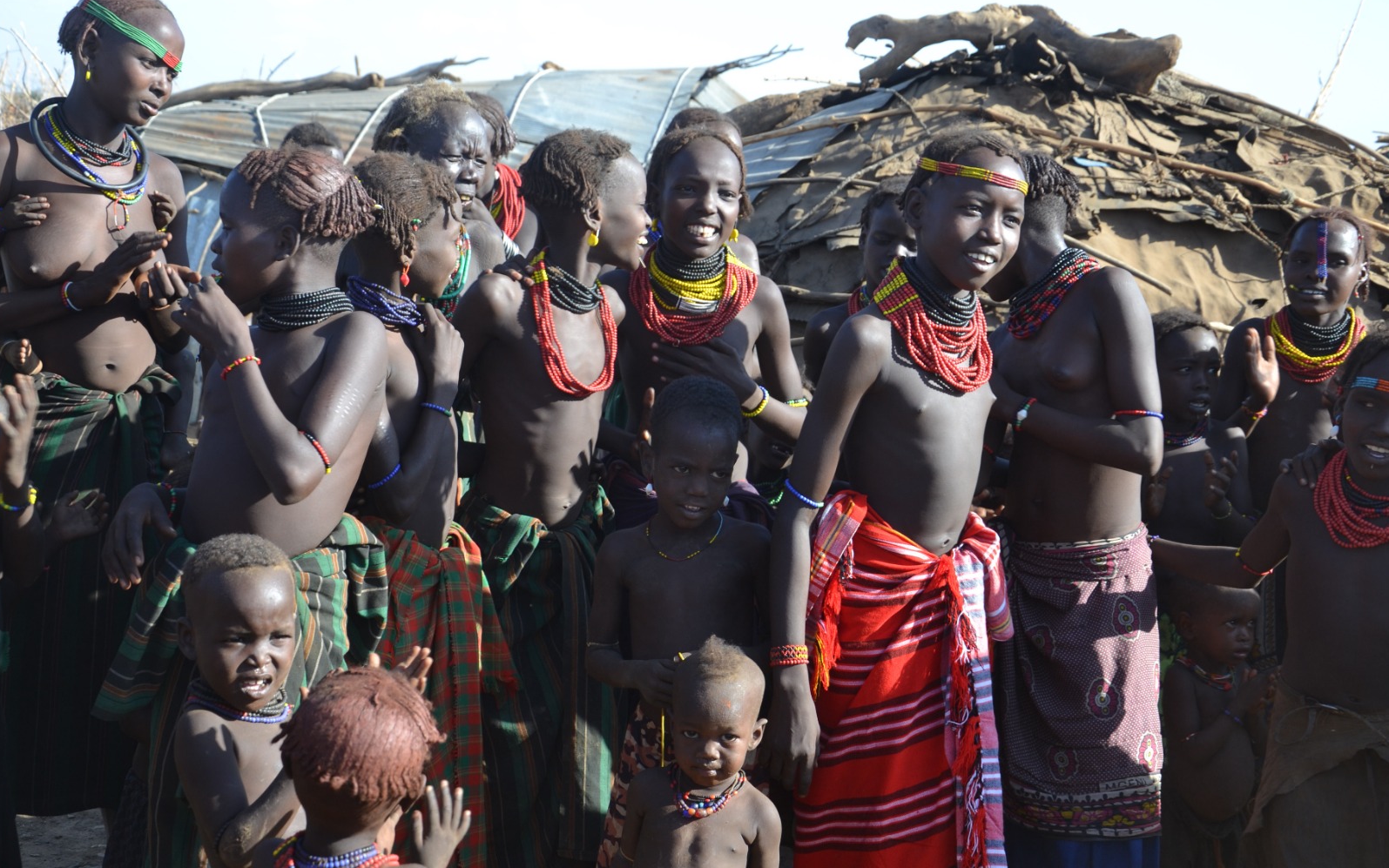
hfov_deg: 34.5
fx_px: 2234
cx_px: 698
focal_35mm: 59
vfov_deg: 22.0
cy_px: 461
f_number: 5.6
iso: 100
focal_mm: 38
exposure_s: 1/125
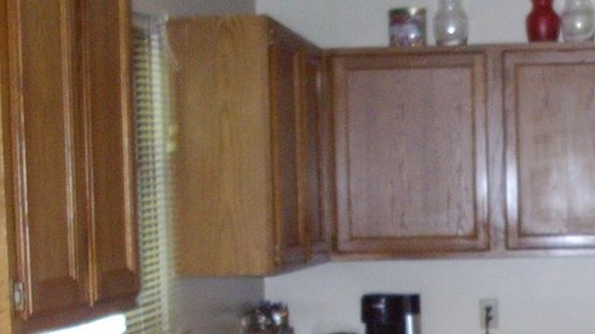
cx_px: 521
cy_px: 379
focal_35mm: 97
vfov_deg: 12.2
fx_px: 1529
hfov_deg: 21.6
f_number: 2.8
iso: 316
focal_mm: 6.2
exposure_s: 1/50
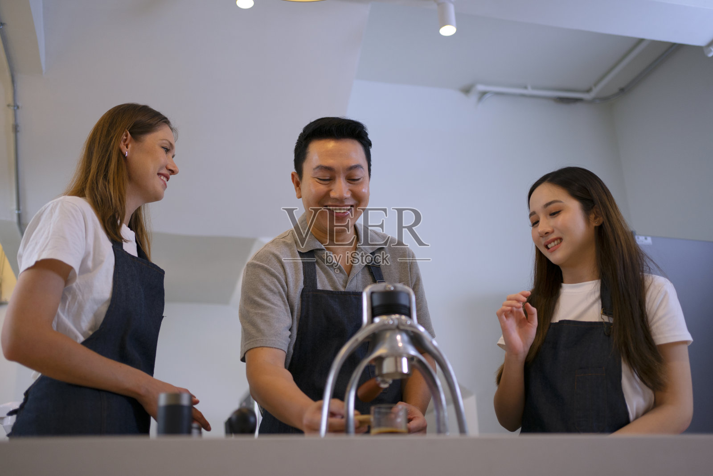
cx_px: 356
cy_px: 238
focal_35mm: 35
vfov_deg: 37.9
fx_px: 693
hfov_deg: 54.4
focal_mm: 35
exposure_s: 1/320
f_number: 1.8
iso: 250
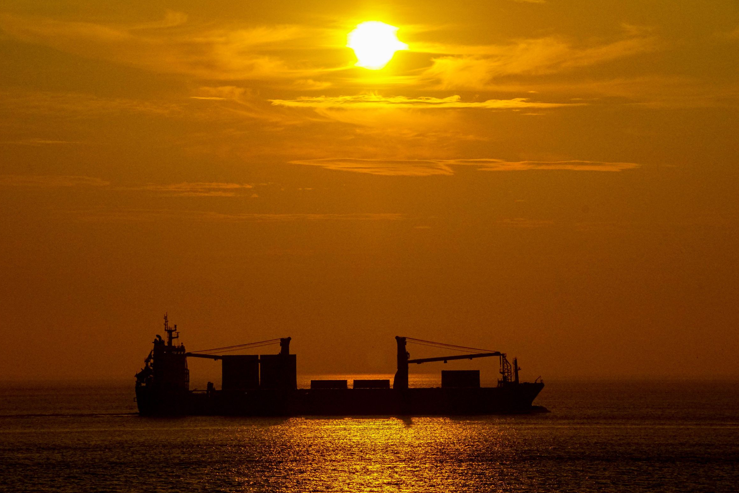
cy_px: 243
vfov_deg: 7.4
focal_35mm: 185
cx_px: 376
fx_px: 3798
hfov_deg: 11.1
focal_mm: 120
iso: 1250
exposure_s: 1/4000
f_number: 16
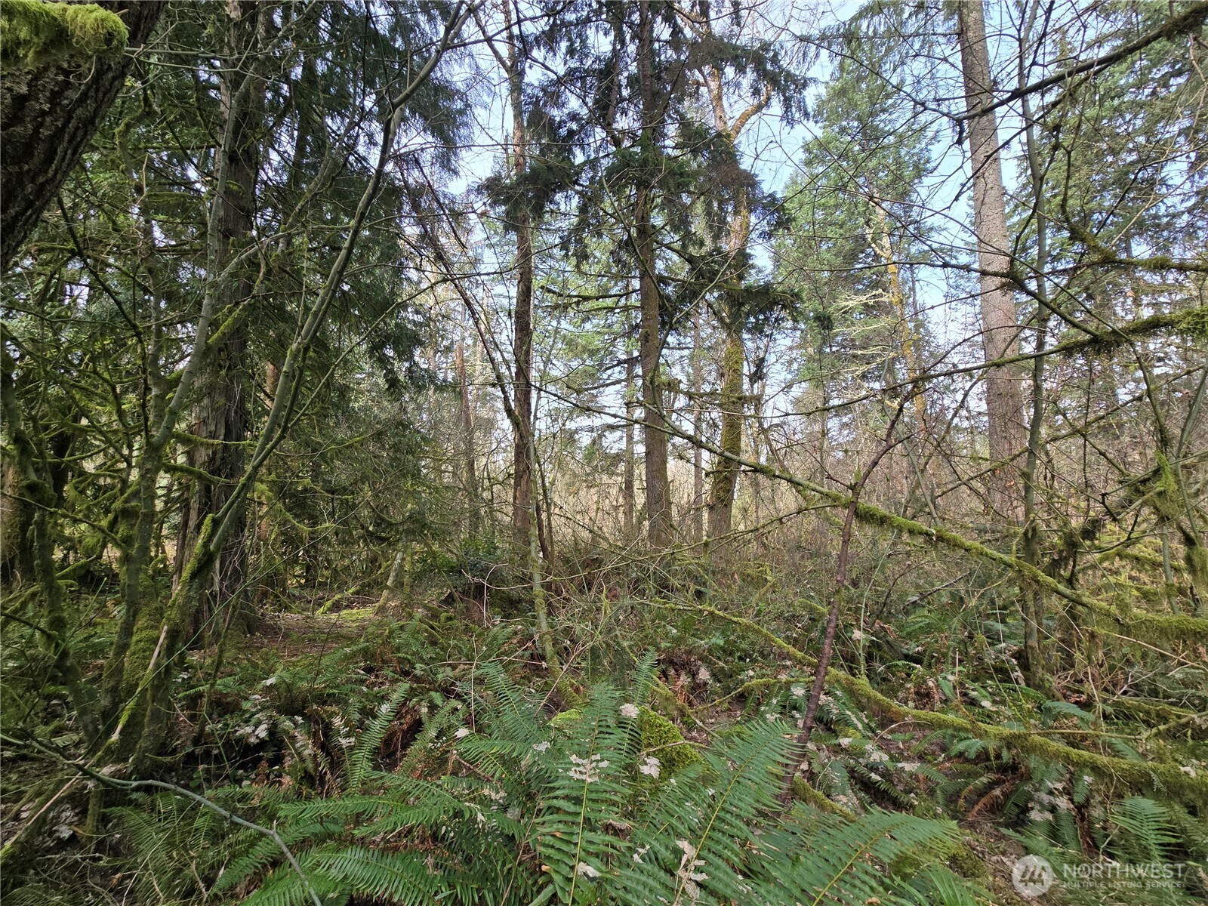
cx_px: 604
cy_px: 453
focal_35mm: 13
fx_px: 454
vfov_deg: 89.9
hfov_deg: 106.2
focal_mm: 2.2
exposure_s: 1/262
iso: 50
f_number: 2.2
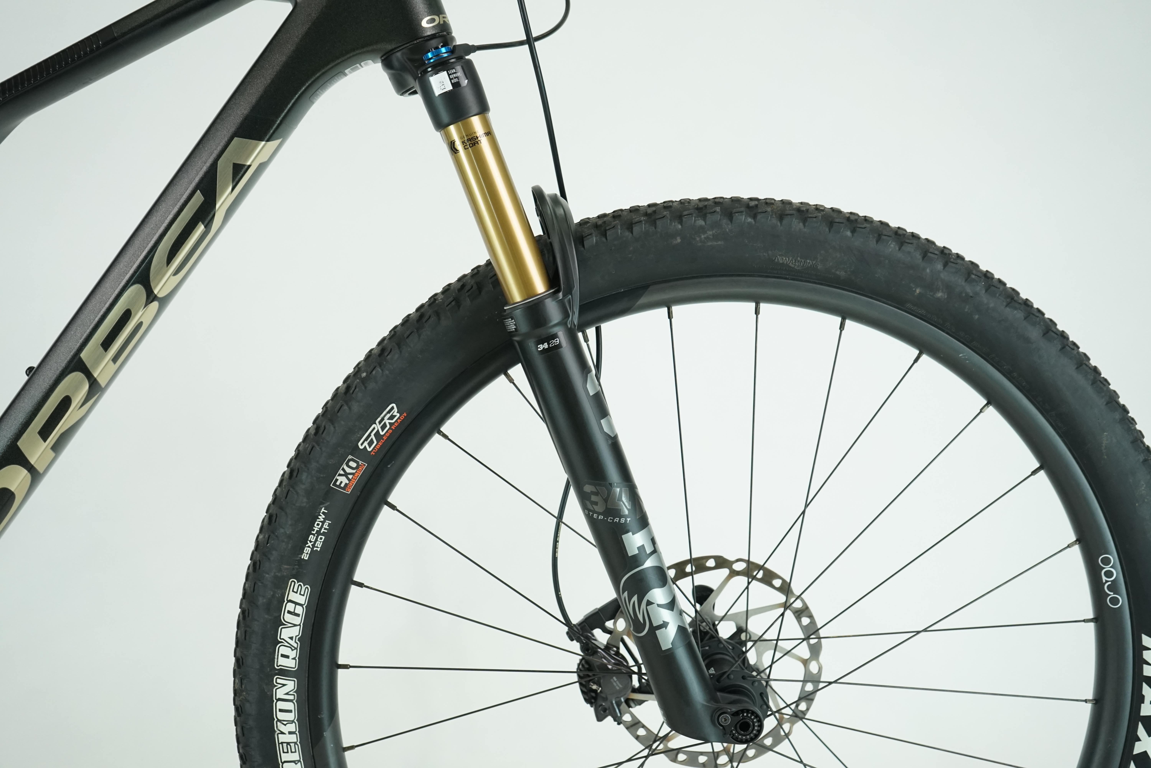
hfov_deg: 53.1
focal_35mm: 36
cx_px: 576
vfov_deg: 36.9
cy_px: 384
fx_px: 1151
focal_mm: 36
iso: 1600
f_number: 5.6
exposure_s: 1/200
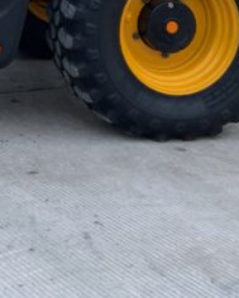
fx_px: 1087
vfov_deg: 14.5
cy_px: -155
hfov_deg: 12.0
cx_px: -111
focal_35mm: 123
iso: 20
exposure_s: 1/122
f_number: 1.8
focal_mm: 3
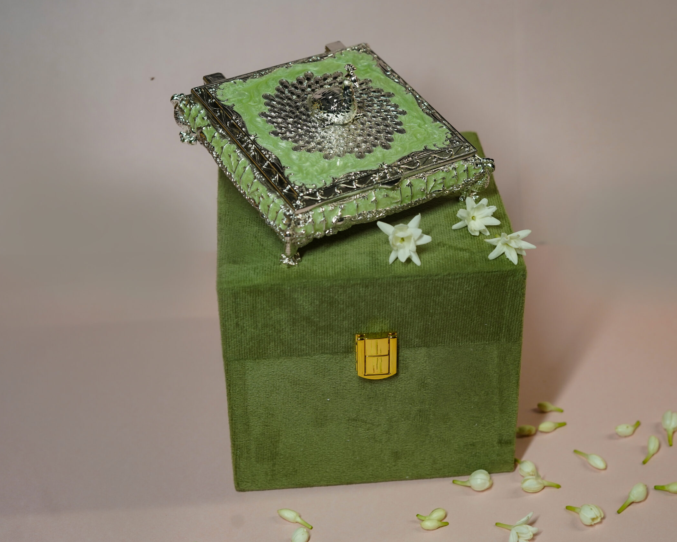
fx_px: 1142
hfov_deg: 33.0
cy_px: 268
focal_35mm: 57
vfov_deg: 26.7
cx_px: 391
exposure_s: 1/125
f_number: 4.5
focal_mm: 50
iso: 640
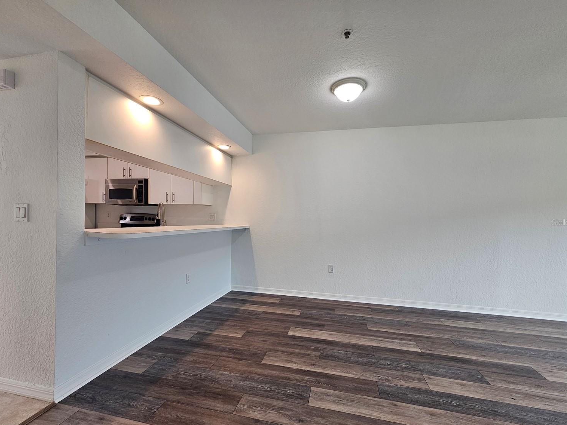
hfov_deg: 102.1
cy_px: 222
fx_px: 229
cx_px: 283
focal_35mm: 14
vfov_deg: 85.6
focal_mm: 2.2
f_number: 2.2
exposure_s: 1/60
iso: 64
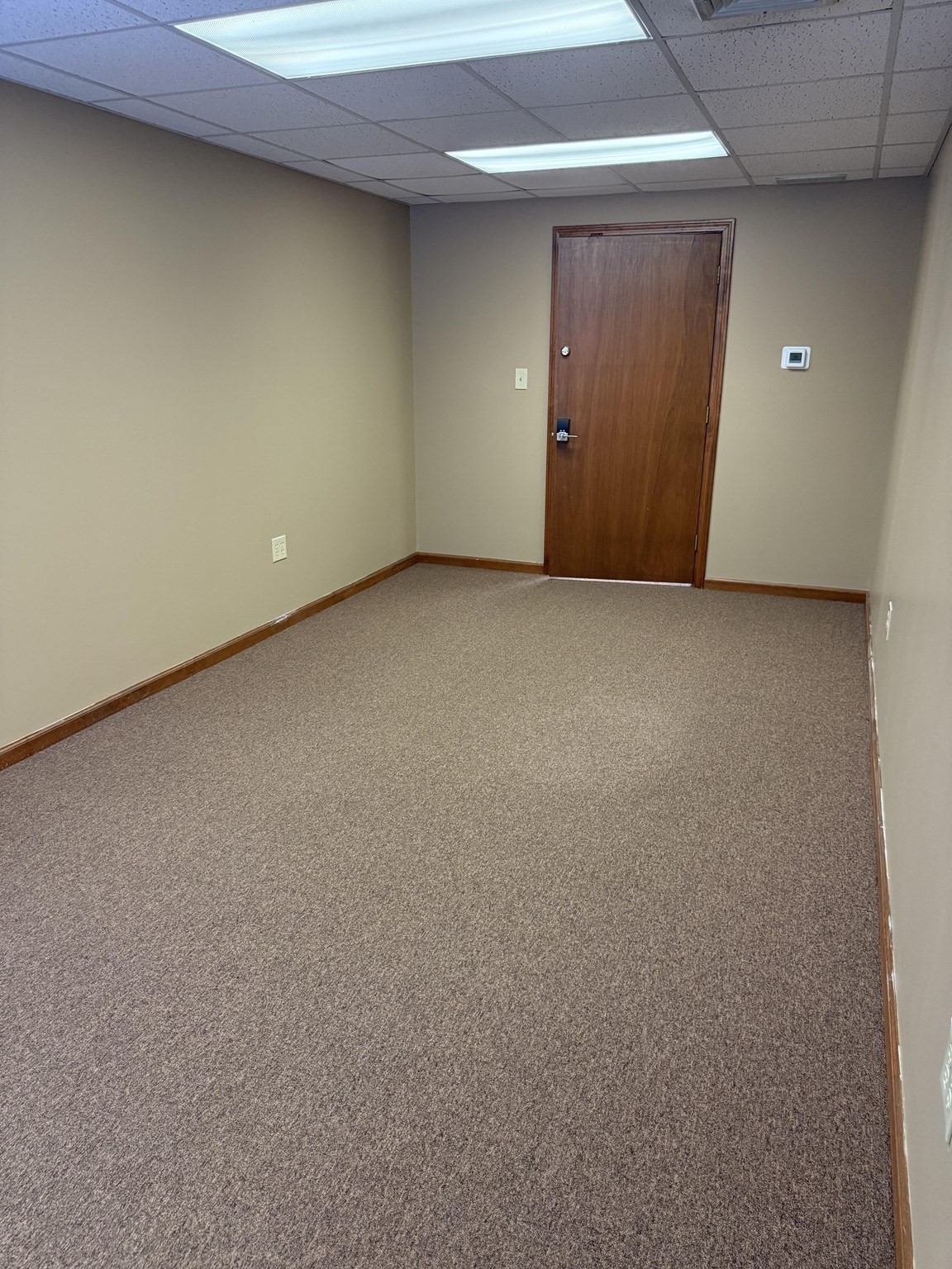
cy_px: 634
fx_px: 880
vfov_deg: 71.6
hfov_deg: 56.8
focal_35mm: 24
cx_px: 476
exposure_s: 1/60
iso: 400
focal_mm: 6.76
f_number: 1.78
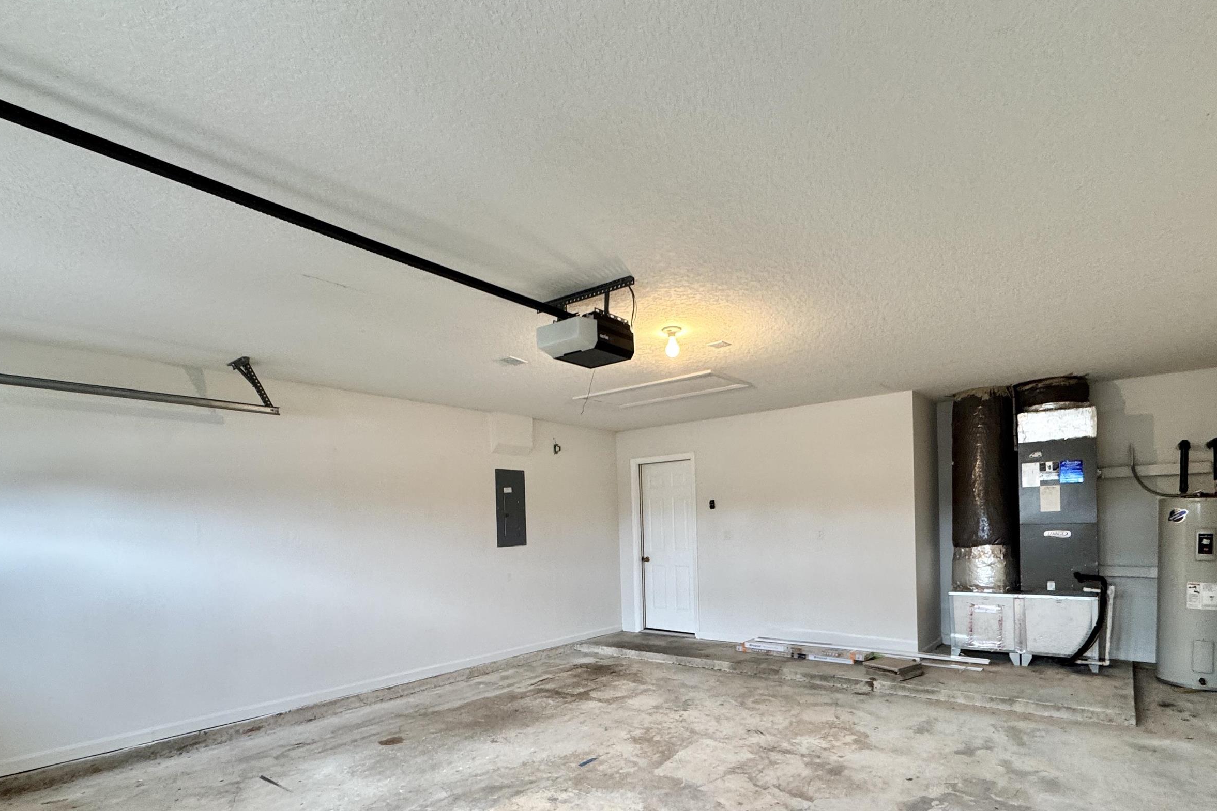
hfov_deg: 86.8
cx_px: 640
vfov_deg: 63.2
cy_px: 531
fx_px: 642
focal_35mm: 19
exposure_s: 1/60
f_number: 2.2
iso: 200
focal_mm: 2.22
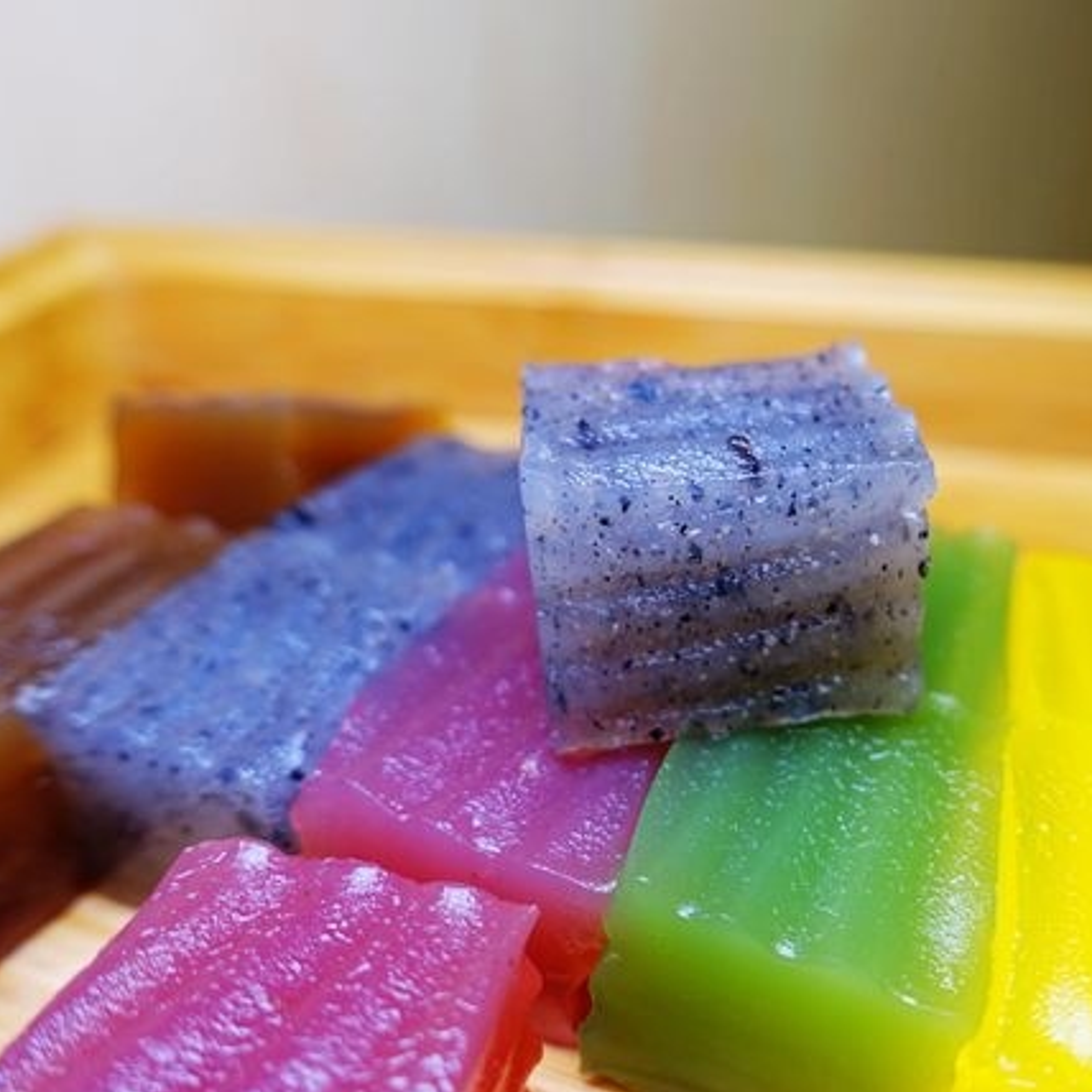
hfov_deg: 51.6
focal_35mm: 31
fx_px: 1106
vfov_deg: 52.5
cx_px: 722
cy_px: 547
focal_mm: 8.8
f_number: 2.8
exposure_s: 1/50
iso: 125
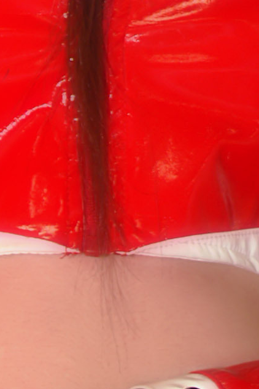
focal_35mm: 498
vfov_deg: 4.1
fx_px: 5380
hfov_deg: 2.8
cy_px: -241
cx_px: 90
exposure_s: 1/125
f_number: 4
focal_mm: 70
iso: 400
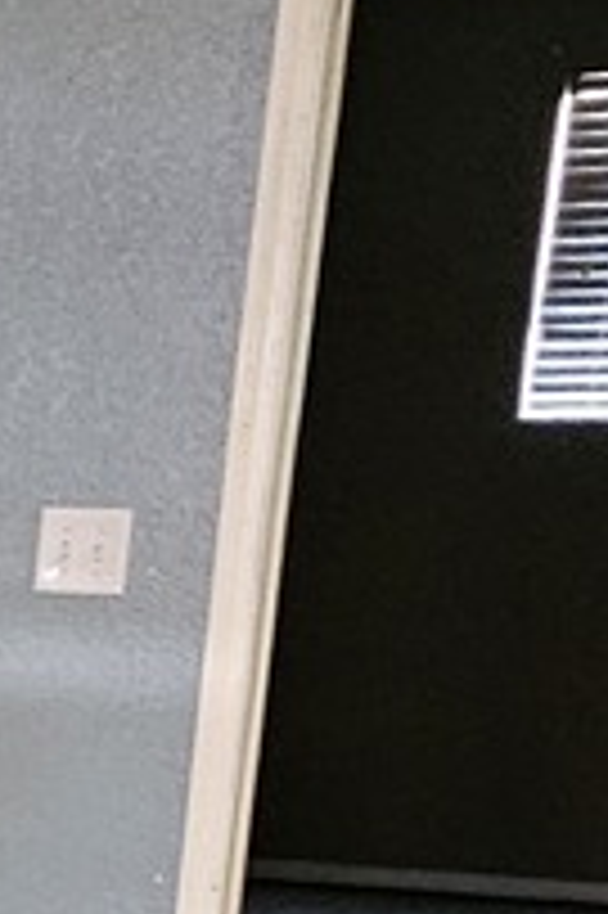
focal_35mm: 96
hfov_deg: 10.7
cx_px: -1121
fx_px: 2436
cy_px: 1162
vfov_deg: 19.7
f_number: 2.2
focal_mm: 2.2
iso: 640
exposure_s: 1/30
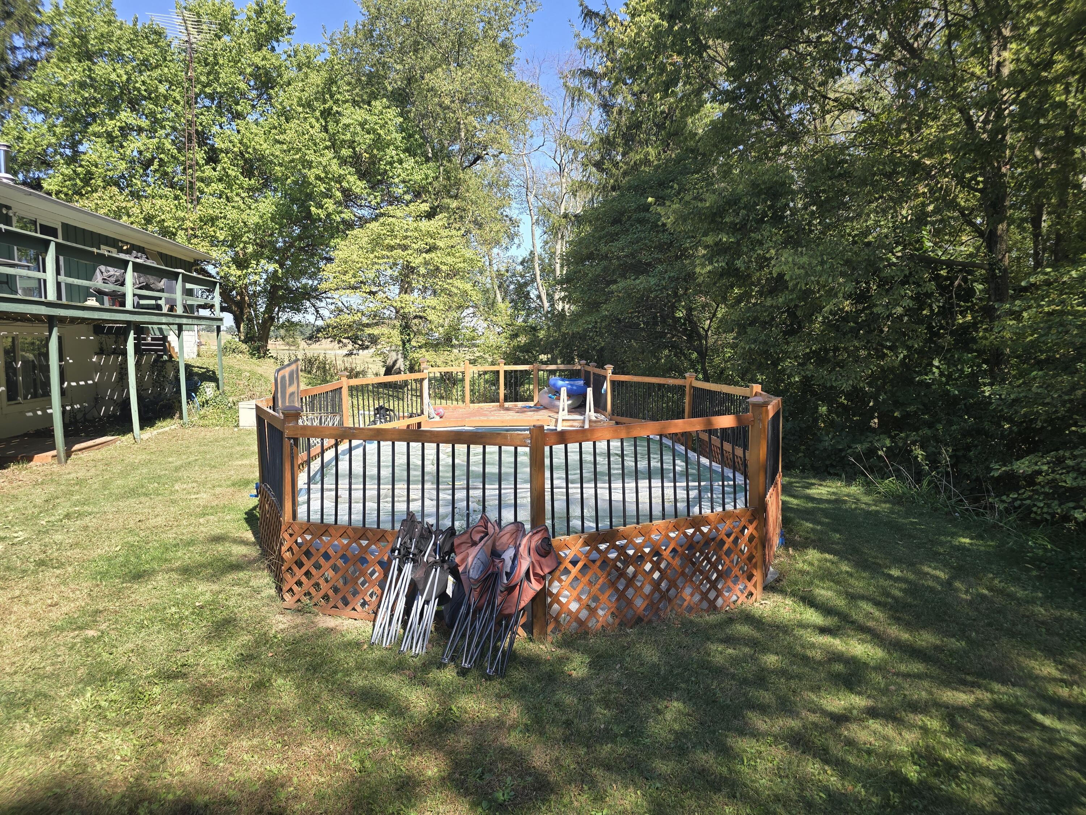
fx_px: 722
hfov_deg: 73.9
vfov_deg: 58.9
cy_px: 408
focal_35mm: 23
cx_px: 543
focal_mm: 6.3
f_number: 1.7
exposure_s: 1/204
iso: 12
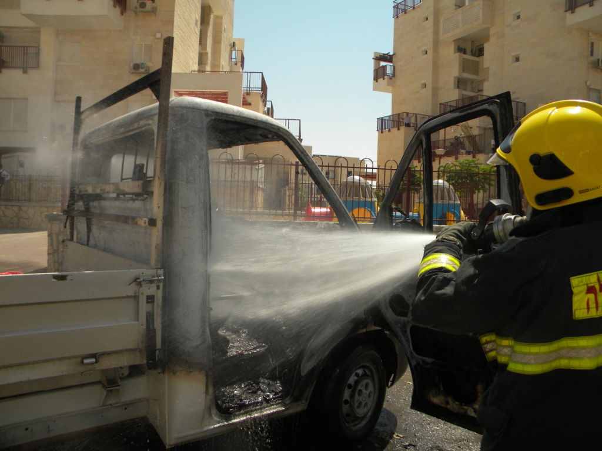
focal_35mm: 28
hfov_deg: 63.4
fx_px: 487
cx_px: 301
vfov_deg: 49.7
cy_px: 226
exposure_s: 1/352
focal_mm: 5
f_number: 7
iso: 80
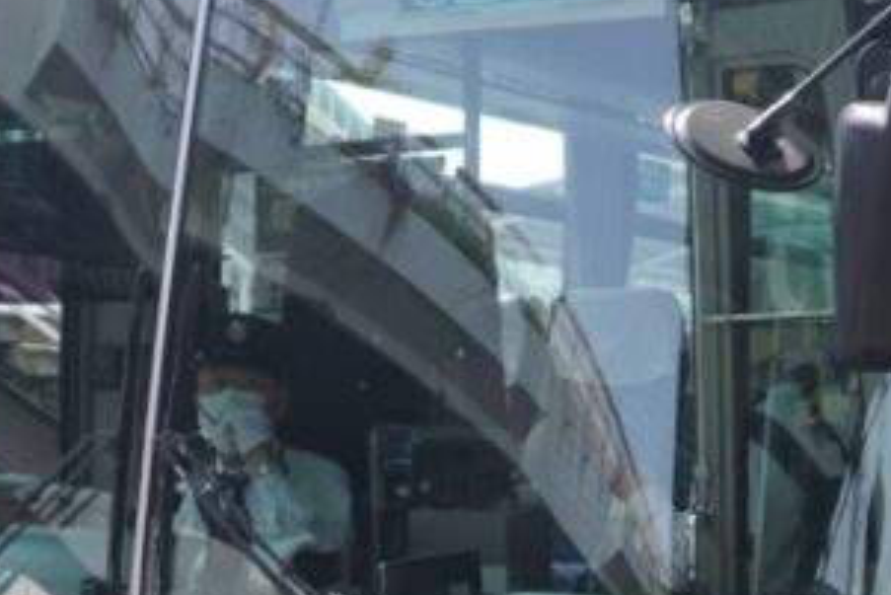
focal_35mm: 92
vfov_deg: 14.7
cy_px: 586
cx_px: 625
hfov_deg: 22.0
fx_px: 2278
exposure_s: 1/100
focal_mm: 18
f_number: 7.1
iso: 100
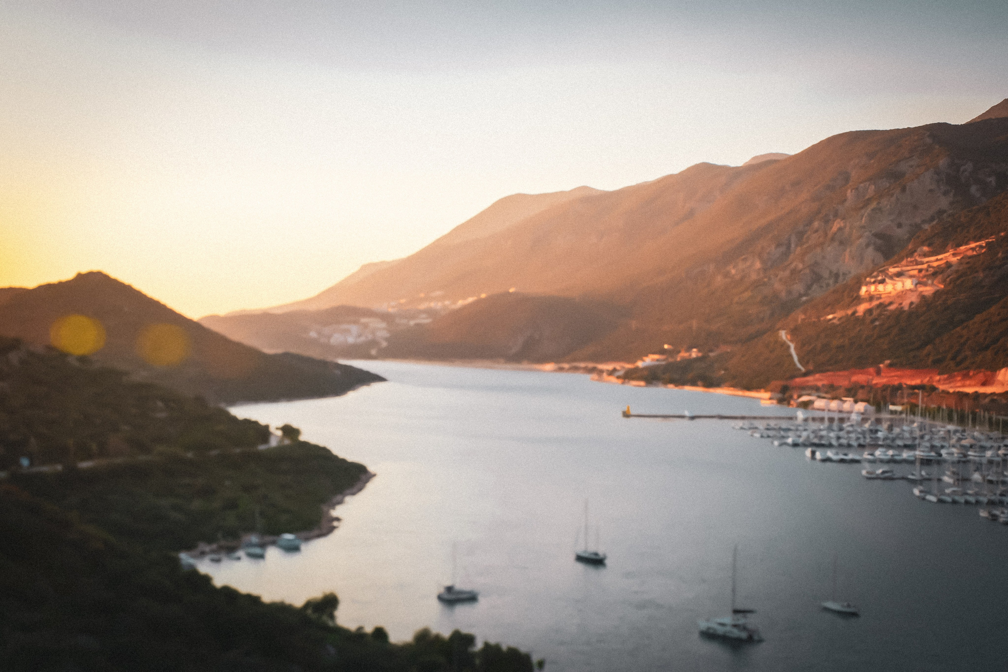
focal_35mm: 45
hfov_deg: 43.6
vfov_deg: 29.9
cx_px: 504
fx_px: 1260
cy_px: 336
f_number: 9
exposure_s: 1/75
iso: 500
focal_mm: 30.2
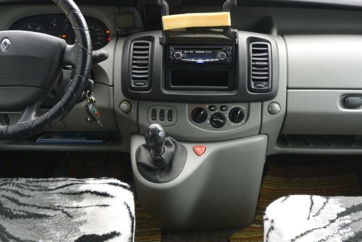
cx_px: 200
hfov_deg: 43.5
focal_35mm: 45
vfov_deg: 29.9
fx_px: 452
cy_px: 128
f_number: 3.5
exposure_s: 1/125
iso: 400
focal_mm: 11
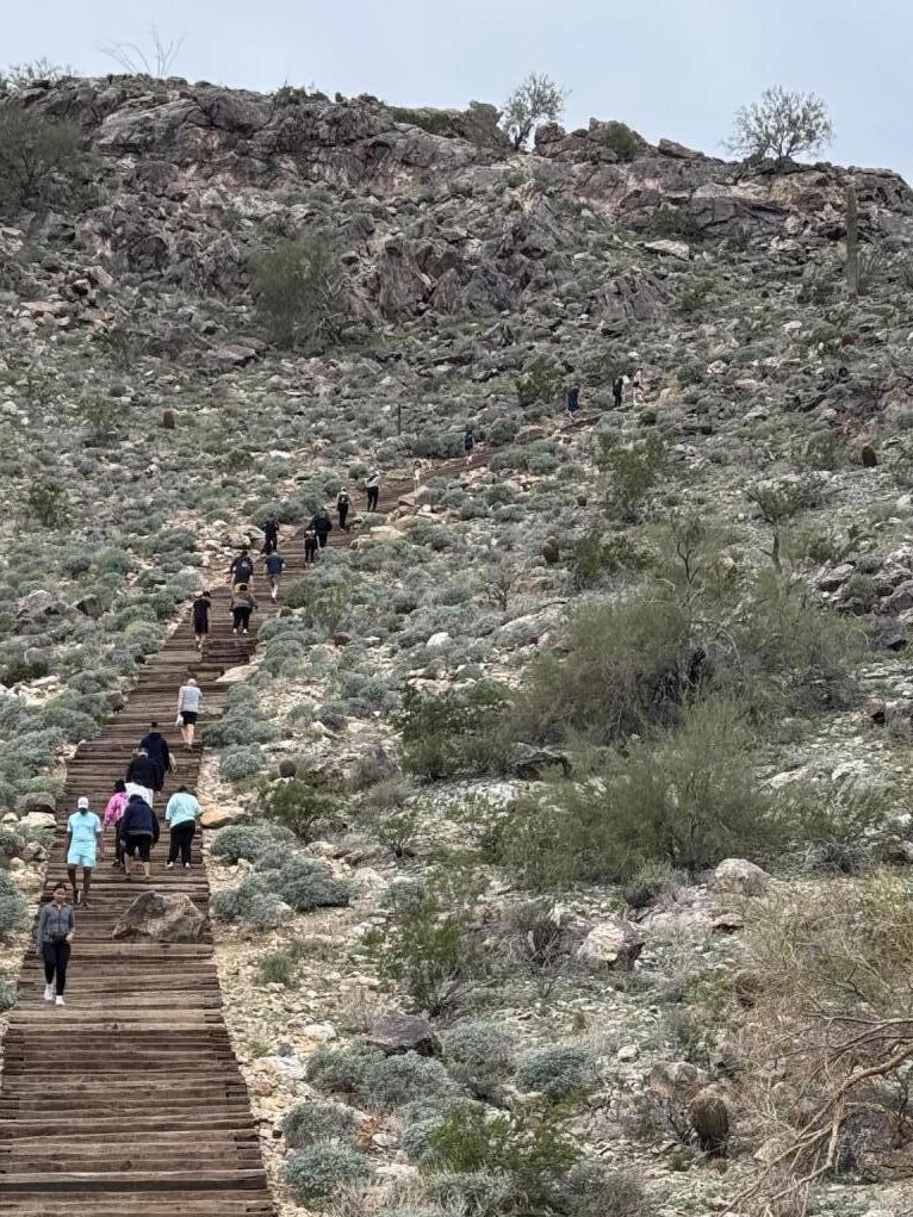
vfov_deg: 20.5
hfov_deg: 15.6
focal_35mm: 94
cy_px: 1064
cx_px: 176
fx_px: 3305
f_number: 1.78
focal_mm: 6.76
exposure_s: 1/645
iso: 64
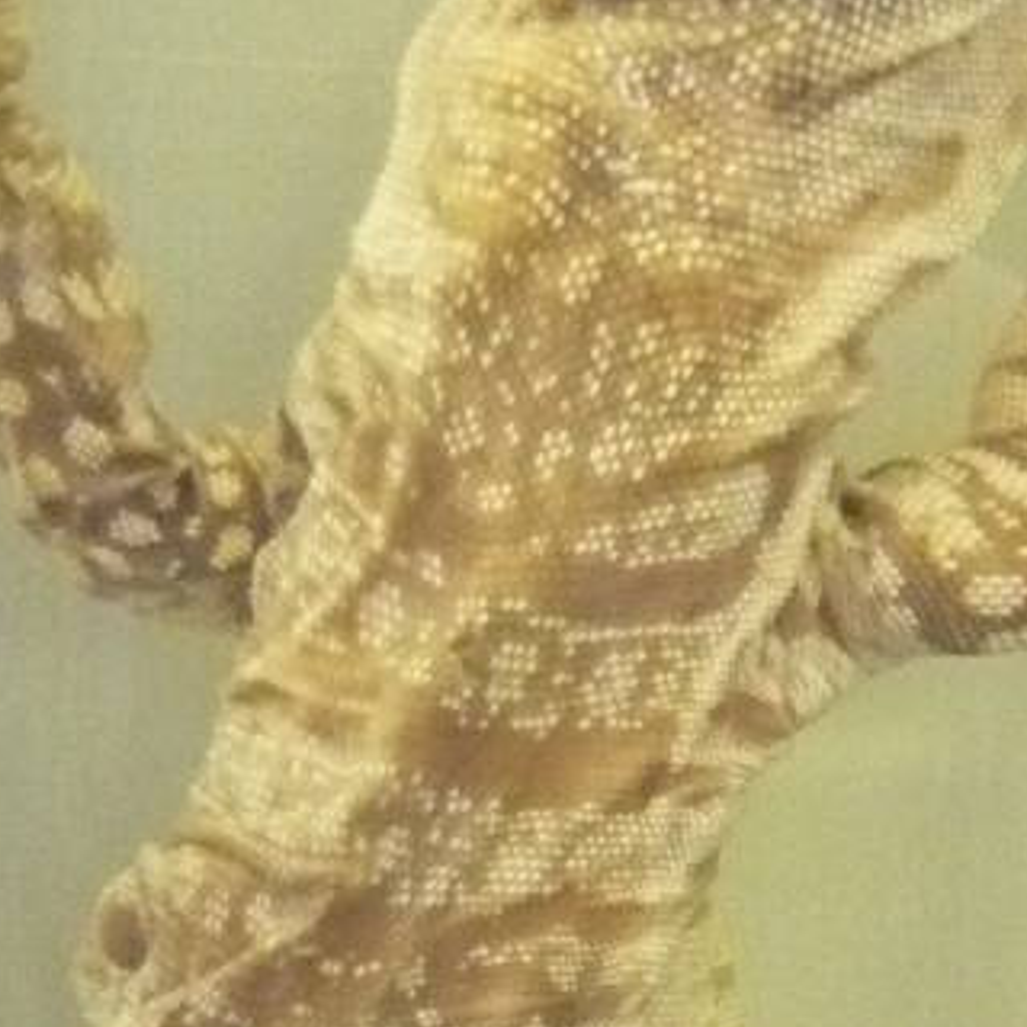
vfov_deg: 11.9
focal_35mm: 146
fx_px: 4901
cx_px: 847
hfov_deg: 11.9
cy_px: 863
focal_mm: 5.5
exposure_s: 1/25
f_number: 2.8
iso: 800
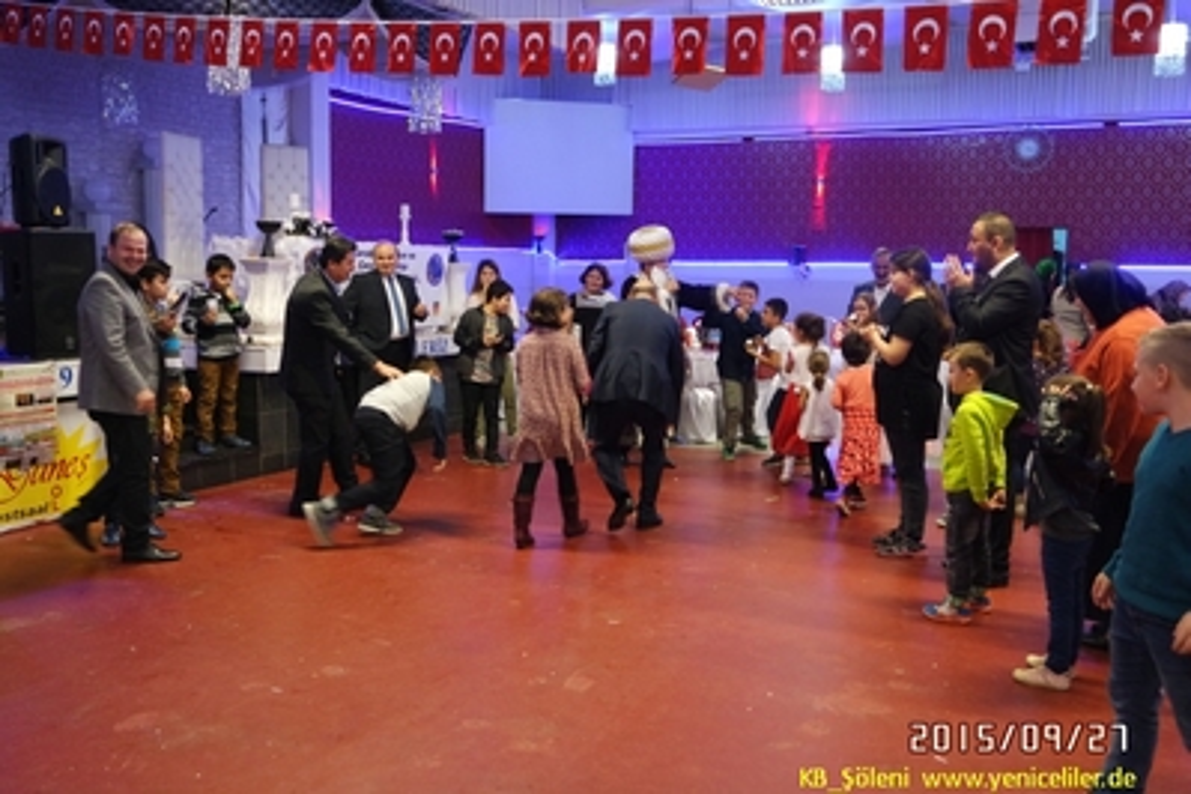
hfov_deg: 58.7
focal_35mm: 32
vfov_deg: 41.1
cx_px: 596
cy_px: 397
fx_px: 1059
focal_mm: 21
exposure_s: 1/40
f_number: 4
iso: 1600
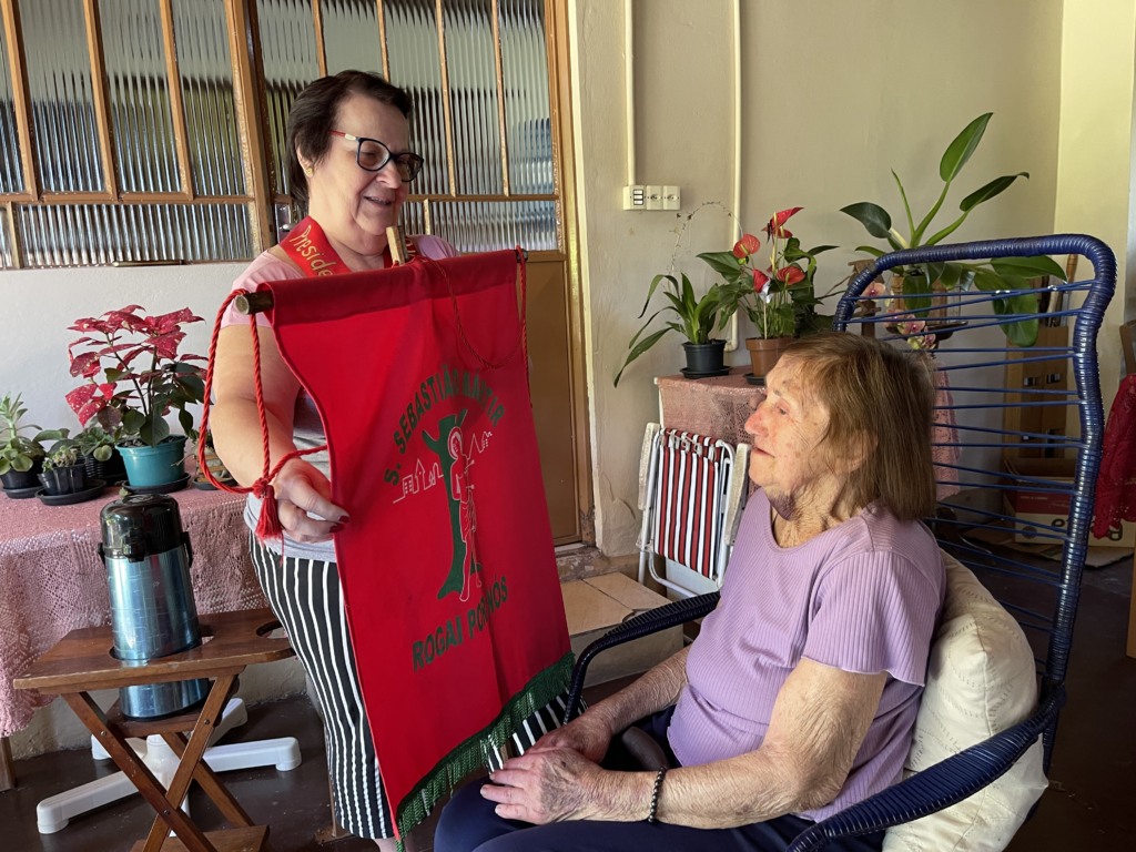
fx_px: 820
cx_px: 568
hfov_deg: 69.4
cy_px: 426
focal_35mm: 25
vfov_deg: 54.9
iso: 160
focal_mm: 5.1
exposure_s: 1/60
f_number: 1.6
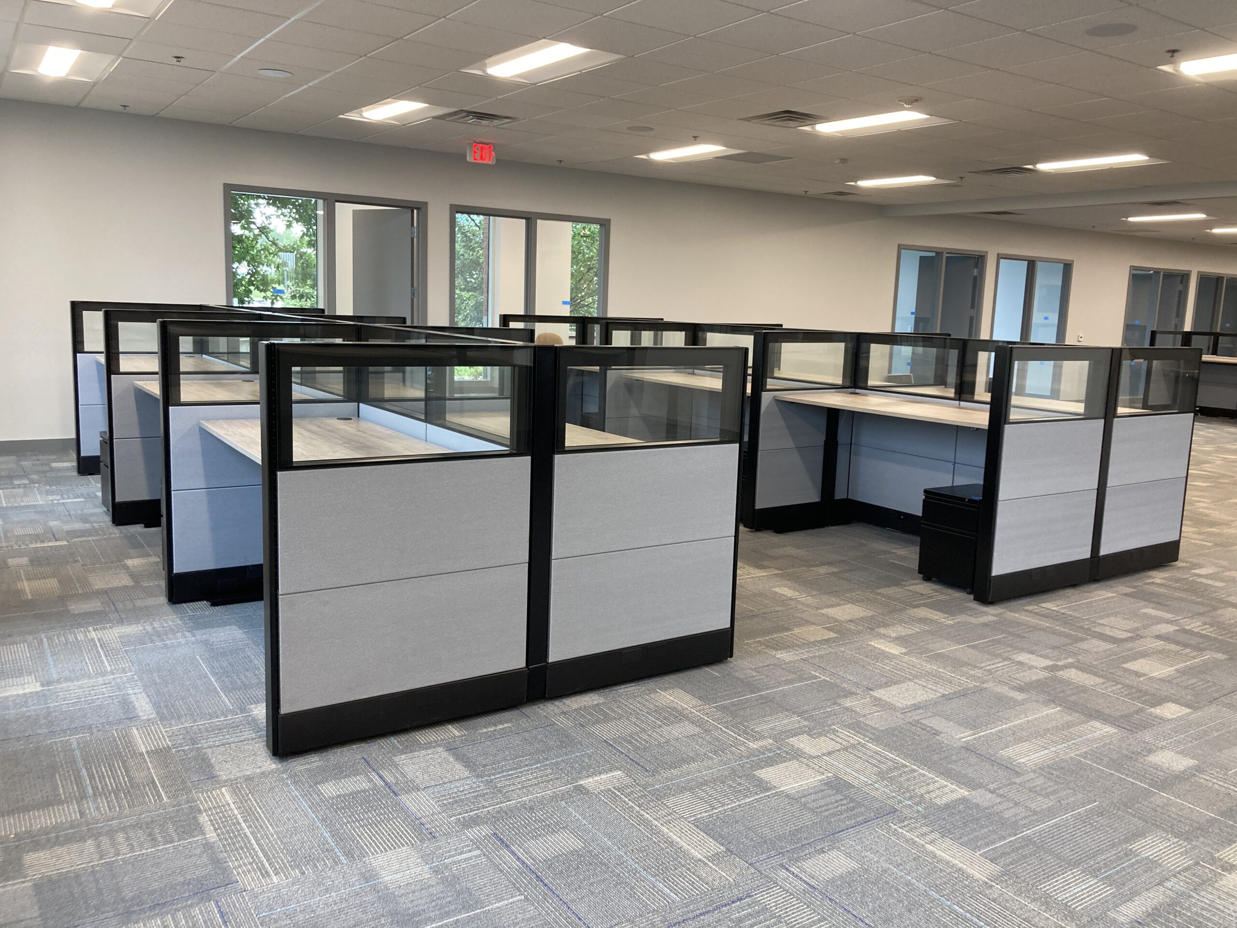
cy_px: 464
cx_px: 618
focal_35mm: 28
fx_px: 1001
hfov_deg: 63.4
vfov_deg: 49.7
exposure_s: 1/60
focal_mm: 3.99
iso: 80
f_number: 1.8
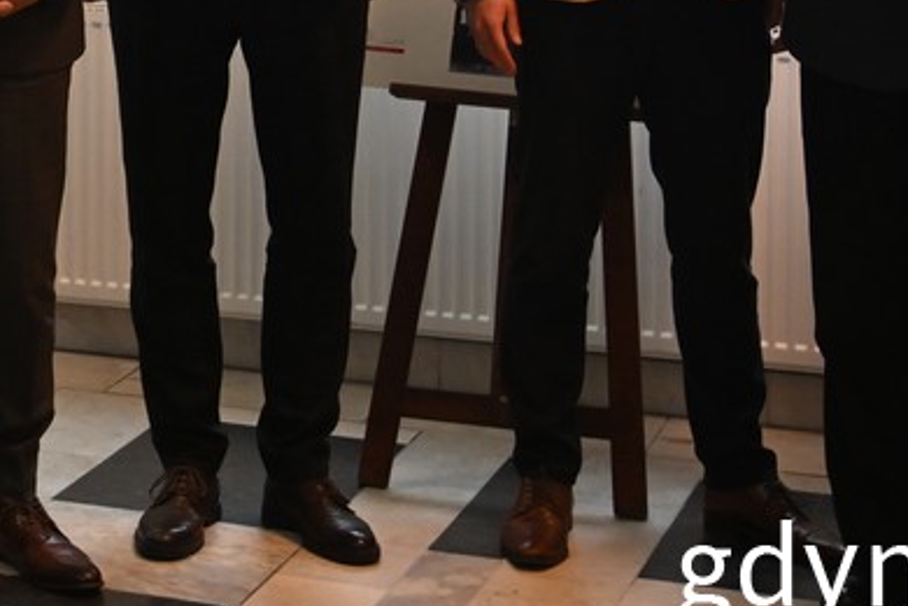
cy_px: -240
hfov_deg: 16.4
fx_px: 3026
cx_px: -168
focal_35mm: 120
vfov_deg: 11.1
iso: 720
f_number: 3.2
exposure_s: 1/125
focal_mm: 26
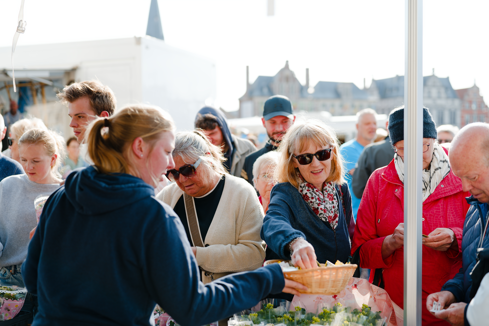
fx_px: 679
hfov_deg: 39.6
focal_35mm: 50
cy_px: 163
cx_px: 244
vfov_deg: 27.0
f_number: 2.5
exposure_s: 1/640
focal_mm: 50
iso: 100
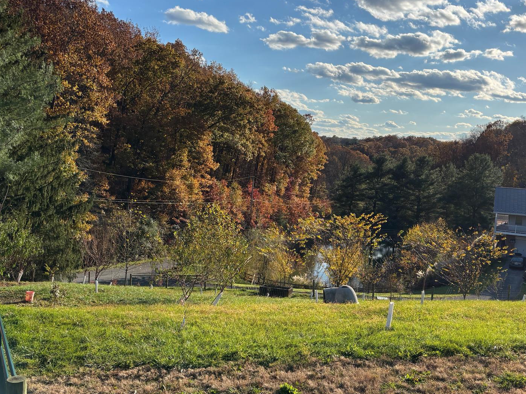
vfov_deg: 37.7
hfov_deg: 48.7
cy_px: 200
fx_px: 577
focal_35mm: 38
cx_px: 313
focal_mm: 5.96
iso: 50
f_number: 1.6
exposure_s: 1/4425
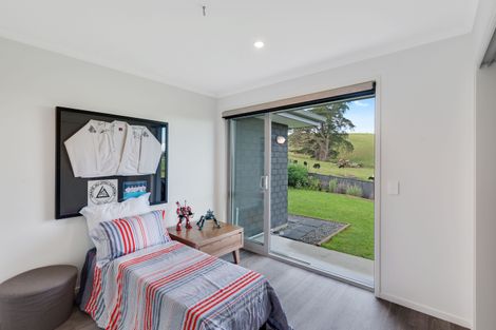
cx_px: 248
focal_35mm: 16
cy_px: 165
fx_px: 220
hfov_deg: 96.8
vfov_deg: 73.7
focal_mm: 16
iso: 200
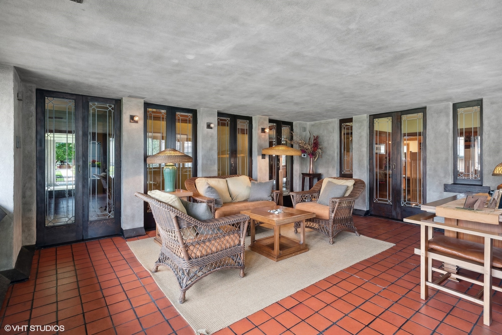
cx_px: 251
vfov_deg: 70.5
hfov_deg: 93.3
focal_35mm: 17
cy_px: 168
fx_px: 237
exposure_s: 1/15
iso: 1000
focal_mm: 17
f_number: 8
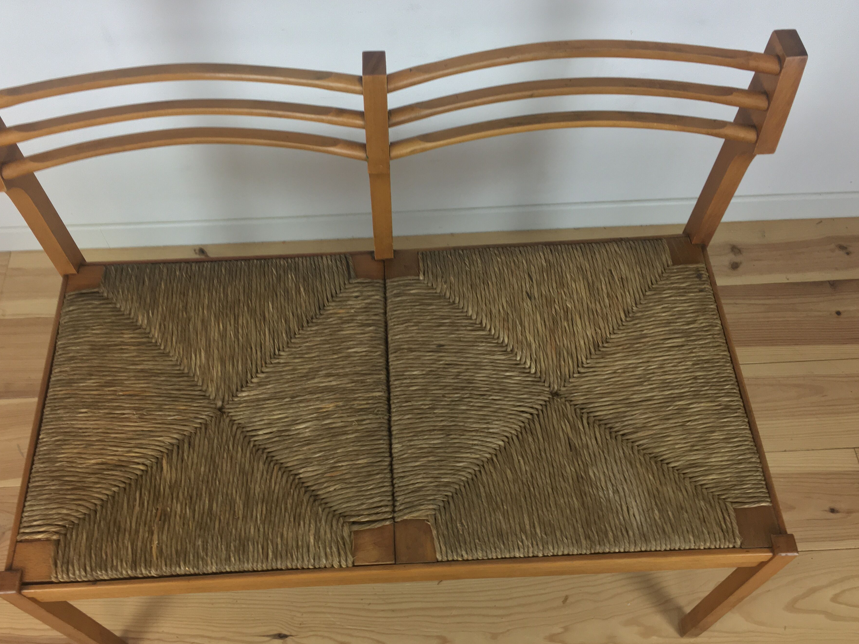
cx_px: 397
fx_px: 819
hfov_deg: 55.3
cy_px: 343
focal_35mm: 33
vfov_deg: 42.9
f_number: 2.2
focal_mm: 4.15
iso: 50
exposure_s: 1/33
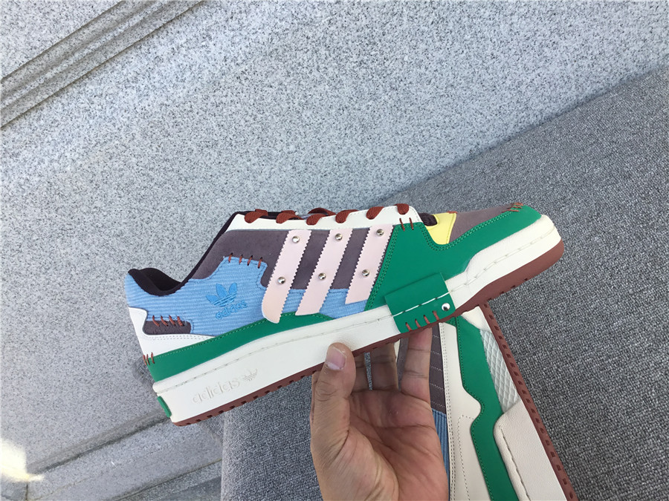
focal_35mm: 31
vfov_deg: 45.4
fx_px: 599
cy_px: 250
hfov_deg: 58.4
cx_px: 334
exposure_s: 1/509
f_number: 2.4
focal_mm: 3.3
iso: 25
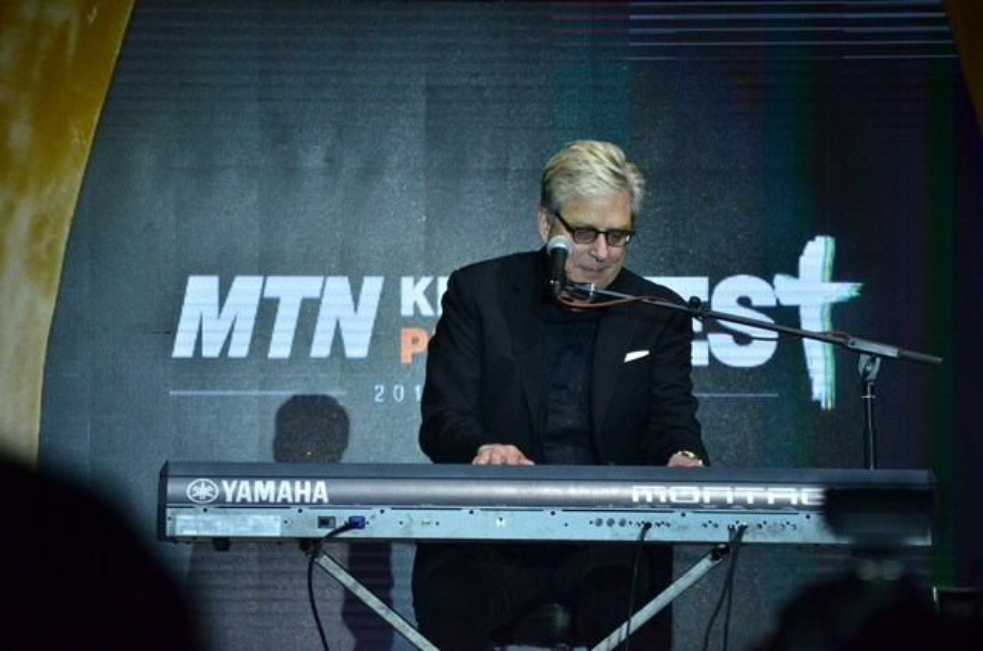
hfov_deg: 8.9
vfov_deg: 5.9
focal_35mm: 232
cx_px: 492
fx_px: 6336
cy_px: 326
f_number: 9
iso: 1600
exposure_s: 1/200
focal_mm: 155
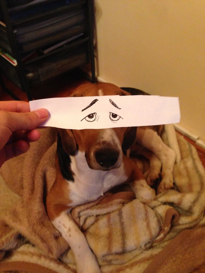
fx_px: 261
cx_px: 102
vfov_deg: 55.3
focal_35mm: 33
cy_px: 136
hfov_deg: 43.0
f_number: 2.4
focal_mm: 4.12
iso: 400
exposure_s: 1/20
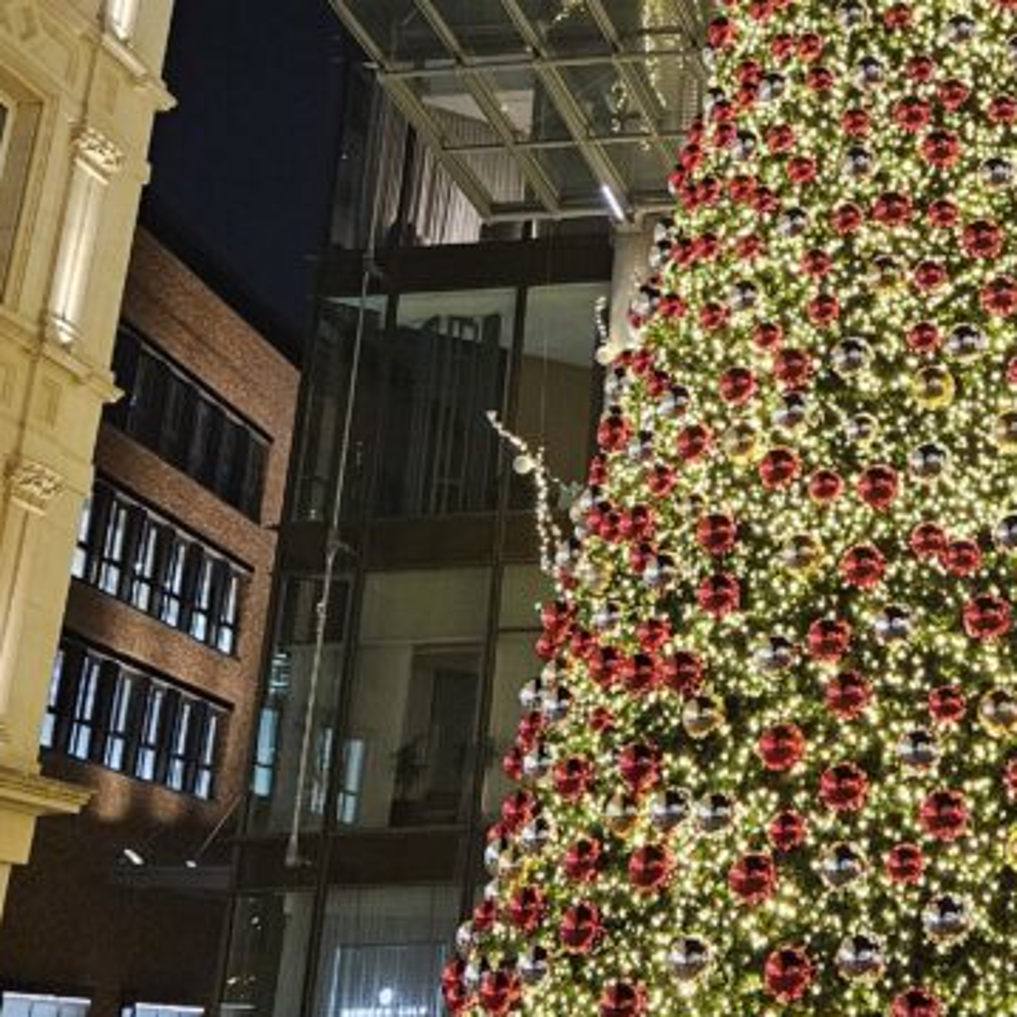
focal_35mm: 58
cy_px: 181
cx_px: 975
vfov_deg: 28.8
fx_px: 1928
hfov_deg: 28.1
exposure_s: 1/33
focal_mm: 5.4
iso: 500
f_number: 1.8
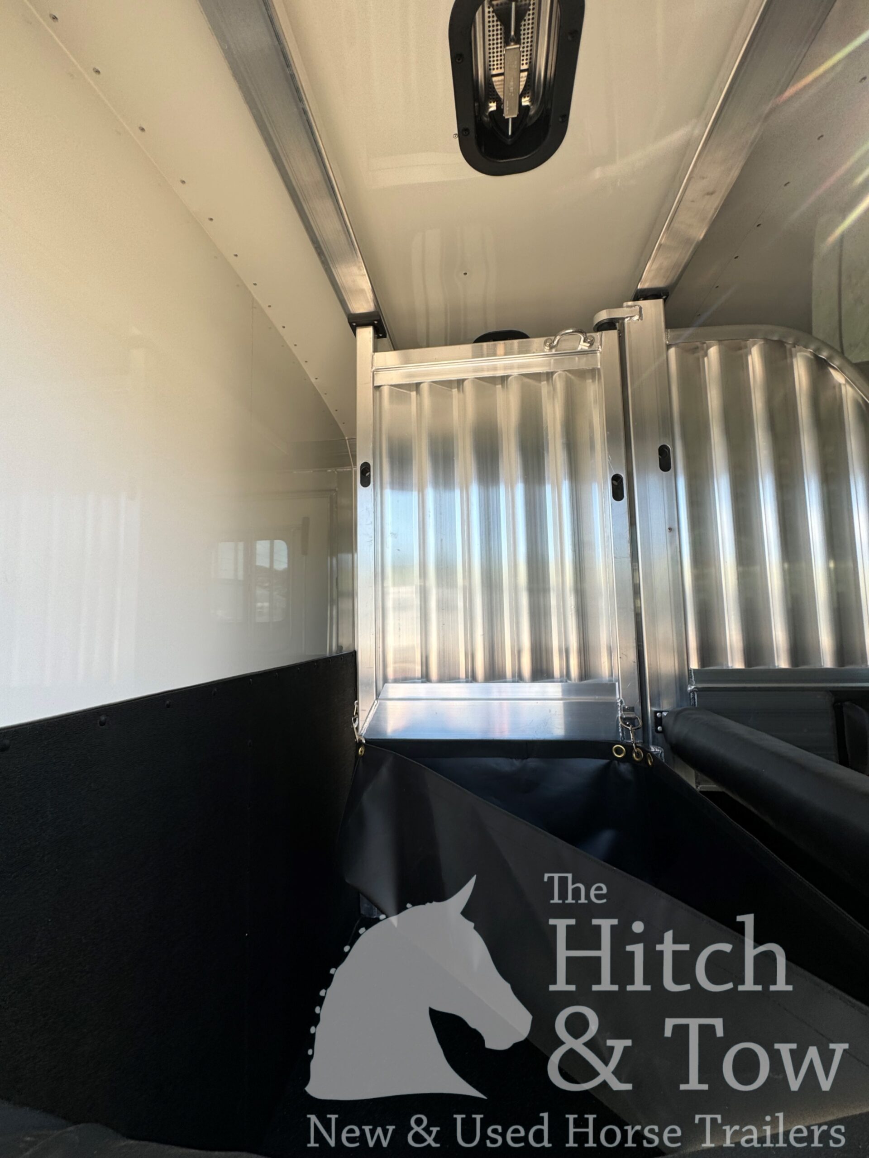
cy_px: 579
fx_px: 469
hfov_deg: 85.7
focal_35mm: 14
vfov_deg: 102.1
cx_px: 434
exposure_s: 1/304
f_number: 2.2
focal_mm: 2.22
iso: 40
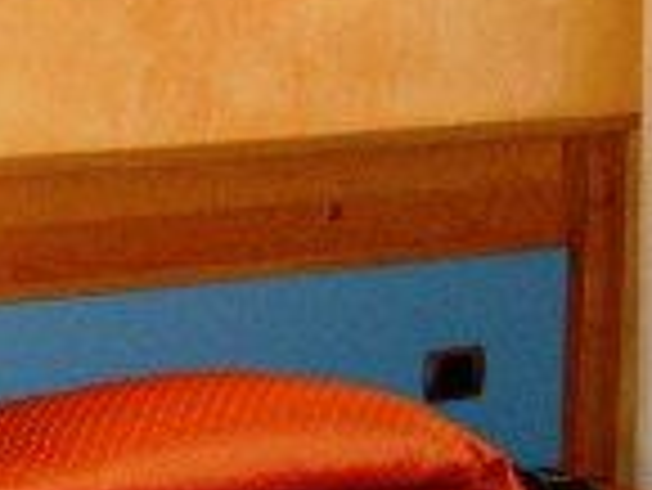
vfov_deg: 9.2
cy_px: 220
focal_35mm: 161
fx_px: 3035
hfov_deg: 12.0
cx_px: -108
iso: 100
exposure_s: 1/59.5
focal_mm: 8
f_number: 2.8
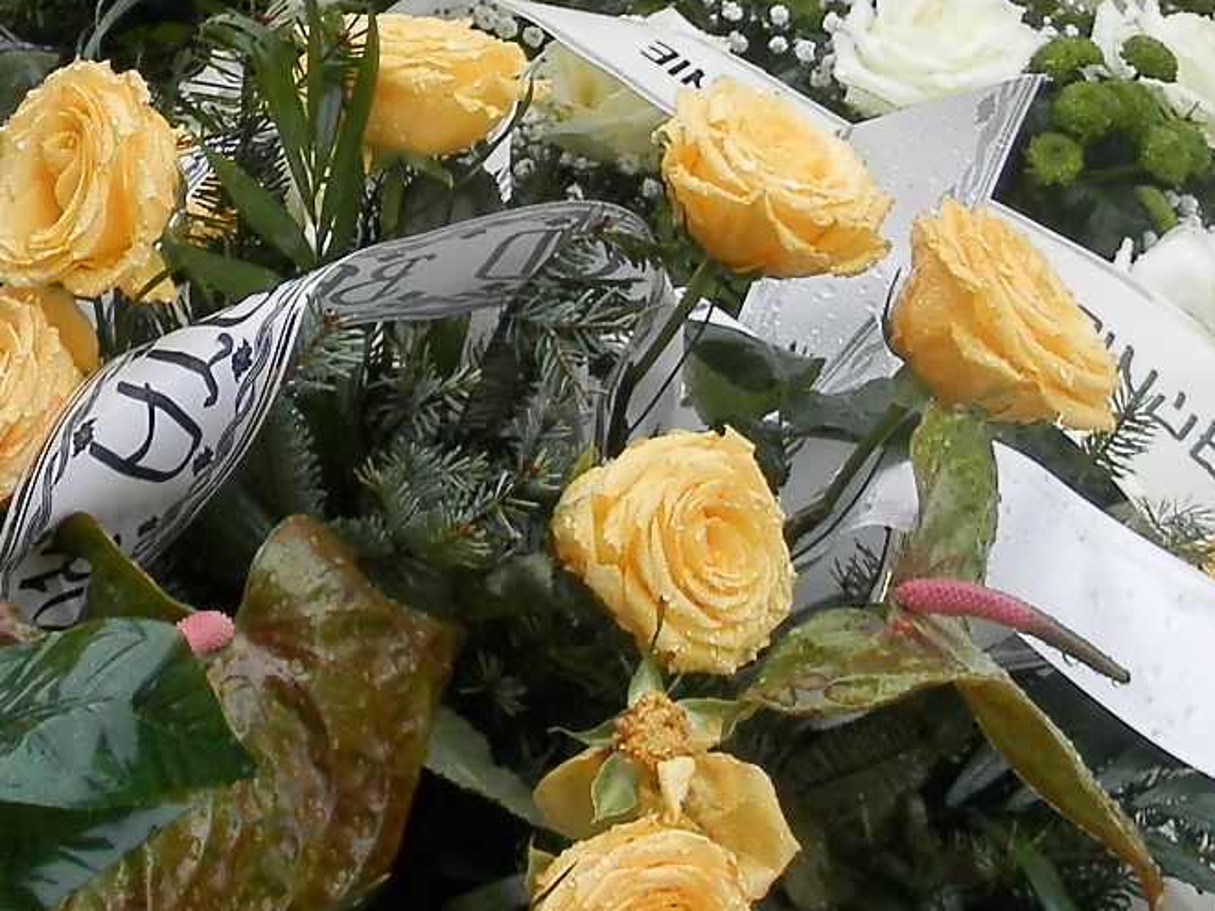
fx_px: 3405
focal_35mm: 97
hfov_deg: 20.0
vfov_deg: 15.1
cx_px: 236
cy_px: 72
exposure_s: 1/40
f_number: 3.1
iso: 80
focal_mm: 4.5
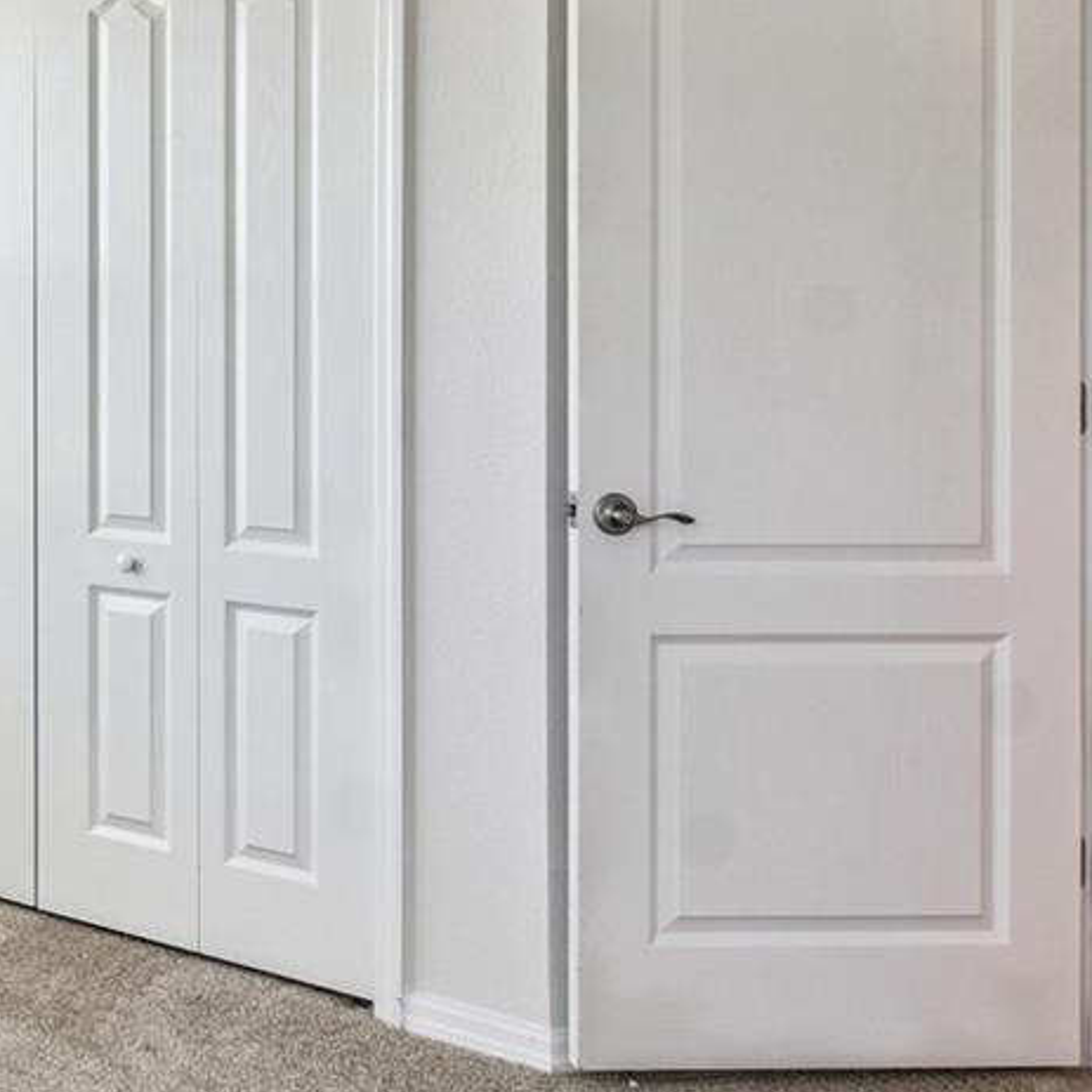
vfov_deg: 37.8
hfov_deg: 32.6
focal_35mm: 44
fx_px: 1570
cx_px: -172
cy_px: 330
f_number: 7.1
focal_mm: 10
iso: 100
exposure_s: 1/20
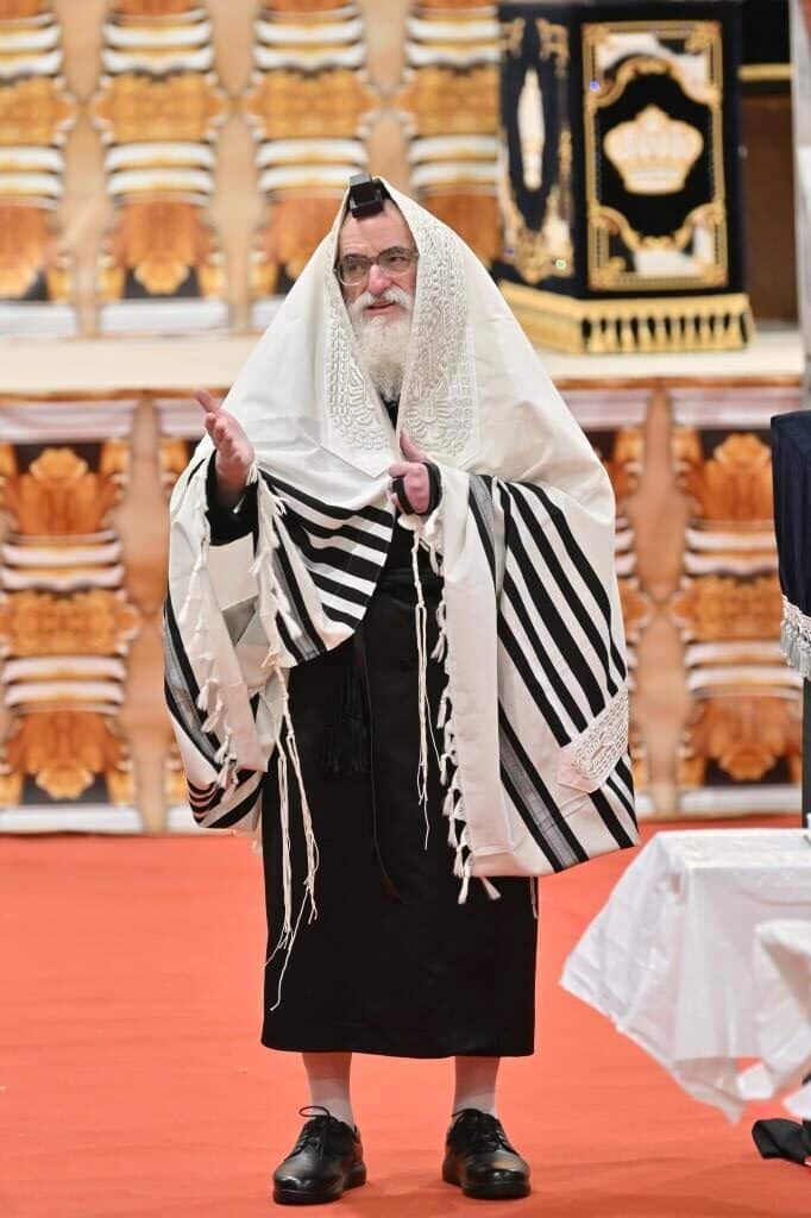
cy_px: 609
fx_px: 7608
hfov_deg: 6.1
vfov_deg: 9.2
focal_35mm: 225
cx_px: 406
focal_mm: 150
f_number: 2.8
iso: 500
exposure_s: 1/200
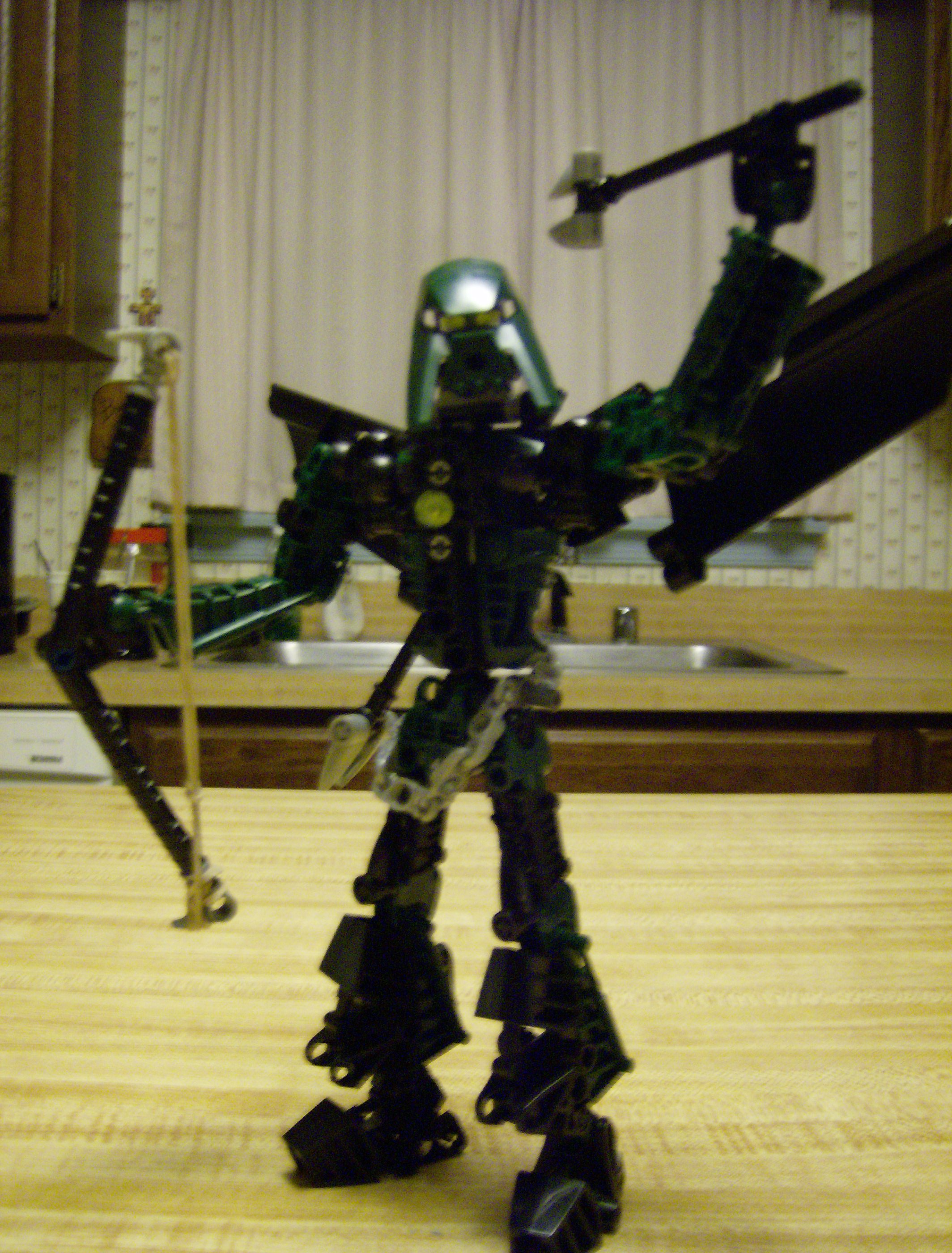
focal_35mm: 36
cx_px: 476
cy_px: 626
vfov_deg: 51.1
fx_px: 1309
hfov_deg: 40.0
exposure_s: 1/10.7
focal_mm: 6
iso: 200
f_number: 2.8
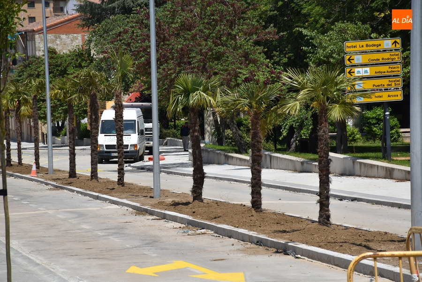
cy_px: 141
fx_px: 2042
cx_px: 211
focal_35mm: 174
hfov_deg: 11.8
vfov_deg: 7.9
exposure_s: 1/800
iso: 200
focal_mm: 116
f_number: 7.1
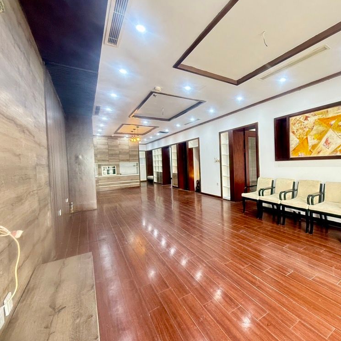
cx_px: 227
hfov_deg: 81.2
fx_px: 189
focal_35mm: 17
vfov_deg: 84.0
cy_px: 167
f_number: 2.2
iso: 400
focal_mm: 2.22
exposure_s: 1/60
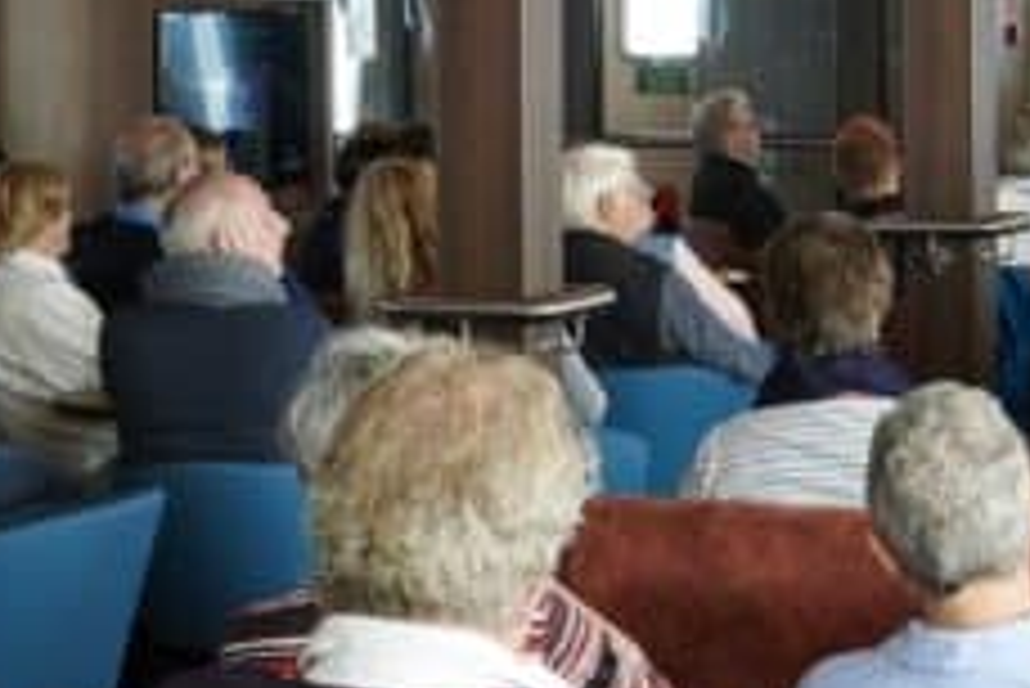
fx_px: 3836
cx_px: 729
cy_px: 31
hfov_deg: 15.2
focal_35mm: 134
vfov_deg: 10.2
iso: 1600
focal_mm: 40
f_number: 11
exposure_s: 1/30
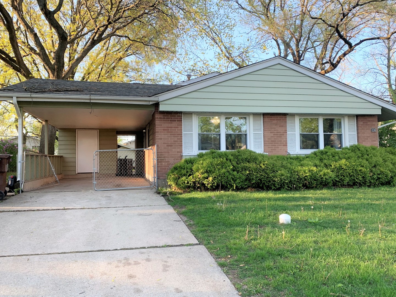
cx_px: 198
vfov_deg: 53.1
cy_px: 148
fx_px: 297
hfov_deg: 67.3
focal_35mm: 26
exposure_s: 1/155
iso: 25
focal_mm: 4.25
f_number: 1.8
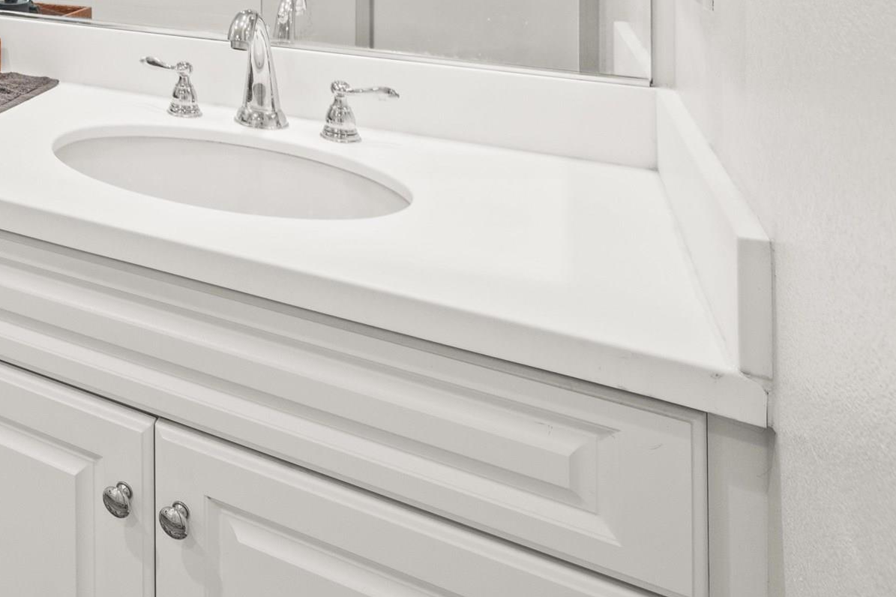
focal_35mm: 36
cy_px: -133
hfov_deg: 40.4
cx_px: -137
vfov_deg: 30.7
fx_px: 896
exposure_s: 1/10
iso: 400
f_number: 8
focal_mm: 14
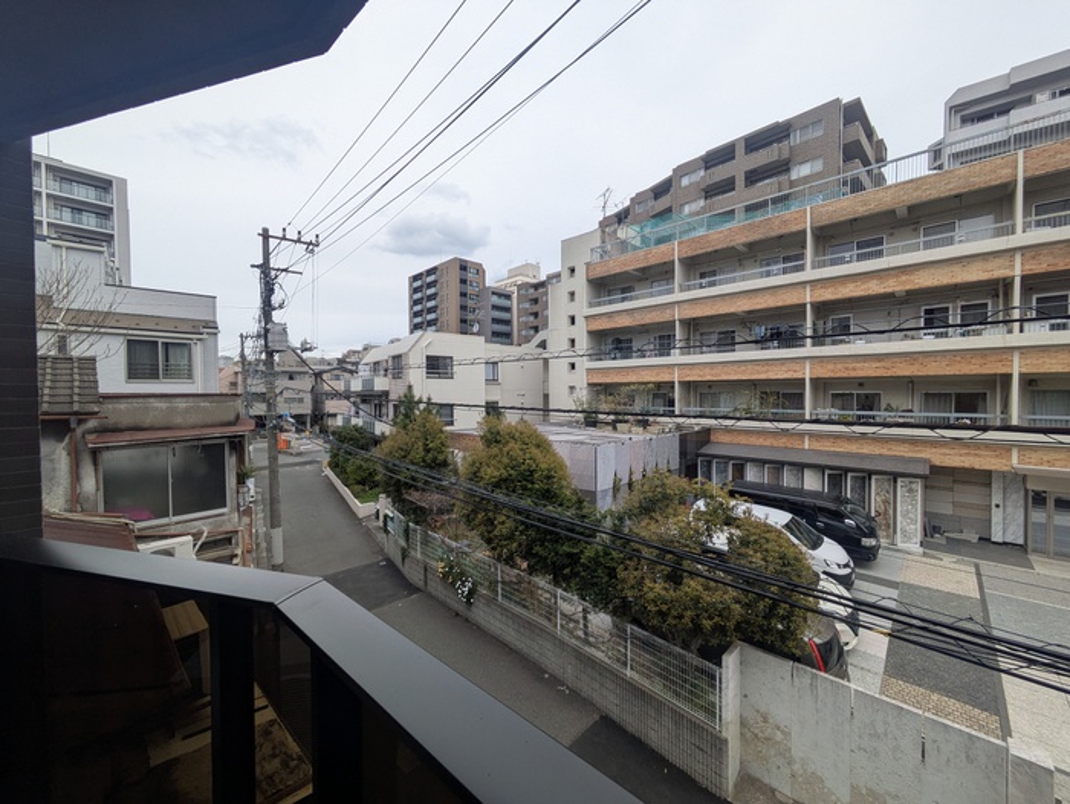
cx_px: 535
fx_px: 433
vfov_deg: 85.7
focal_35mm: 14
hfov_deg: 102.0
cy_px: 402
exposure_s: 1/845
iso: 52
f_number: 2.2
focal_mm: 1.83
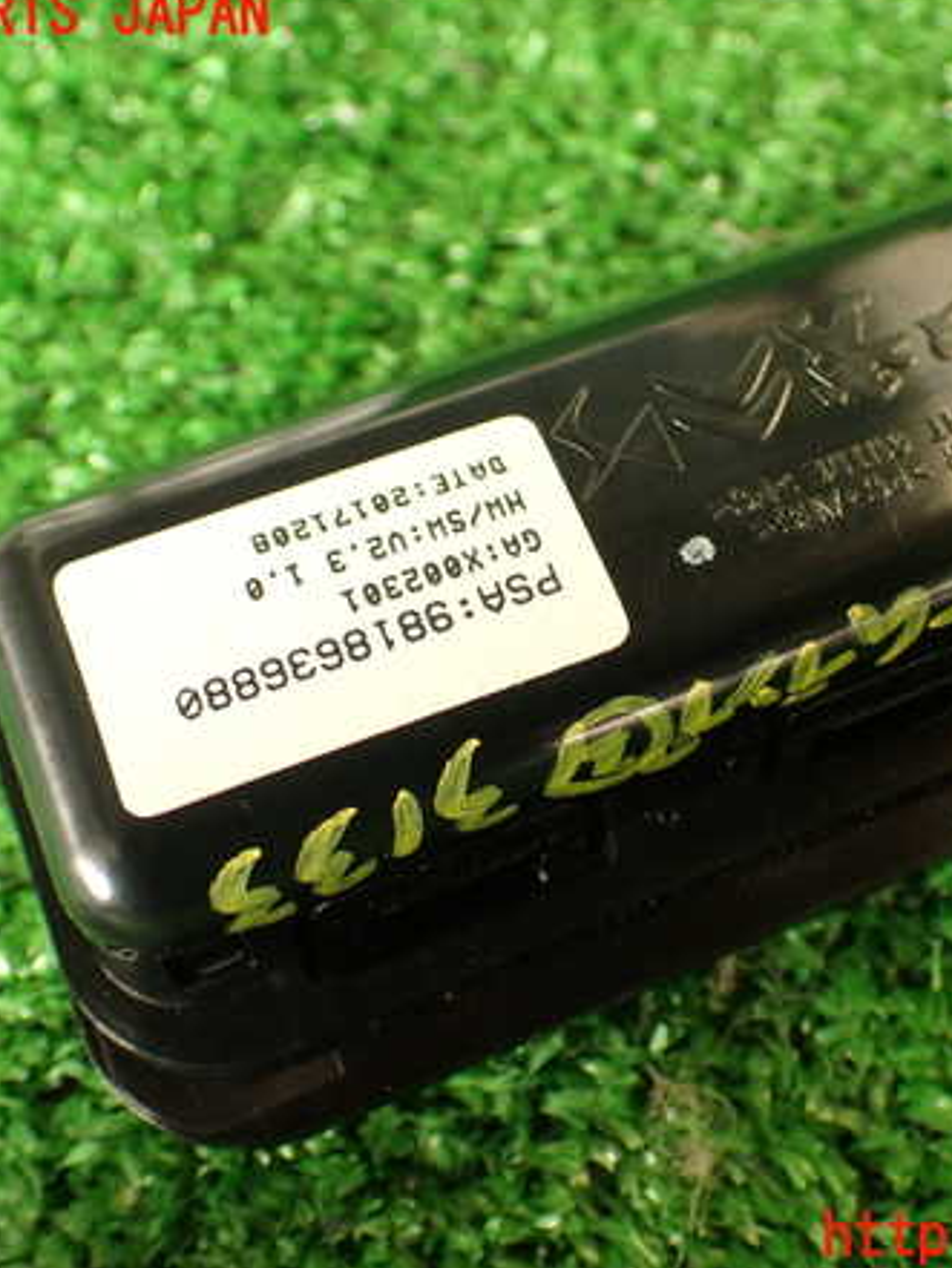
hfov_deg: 29.5
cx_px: 610
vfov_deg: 38.9
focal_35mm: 49
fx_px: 1796
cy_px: 627
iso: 200
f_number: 2.5
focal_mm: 6.37
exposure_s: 1/40
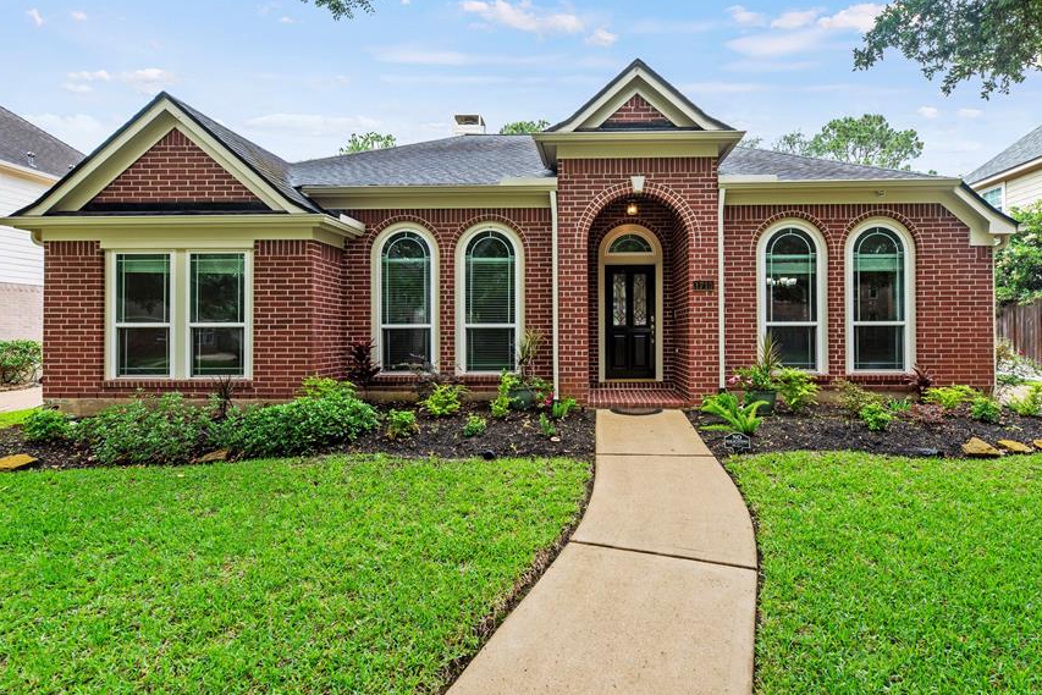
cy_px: 313
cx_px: 575
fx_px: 521
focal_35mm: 18
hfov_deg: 89.7
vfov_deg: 67.2
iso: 100
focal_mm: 15
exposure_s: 1/30
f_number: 8
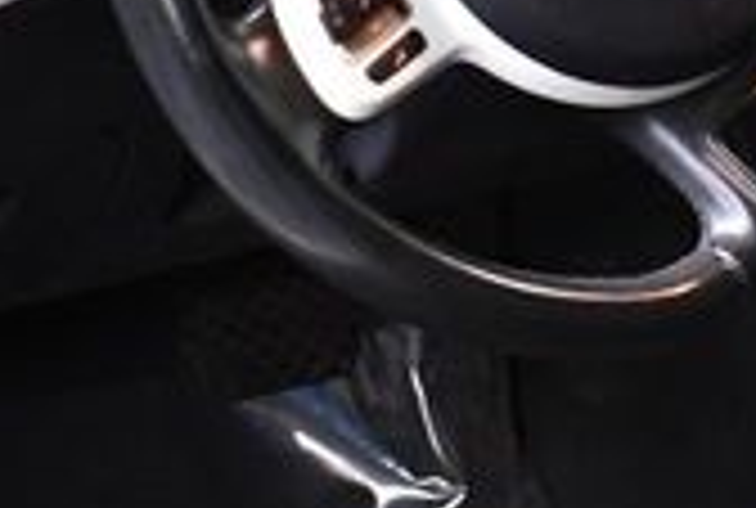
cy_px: -43
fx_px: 2885
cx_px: 963
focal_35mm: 137
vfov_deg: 10.0
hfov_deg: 14.4
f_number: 3.5
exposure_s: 1/125
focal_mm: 18
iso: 2800
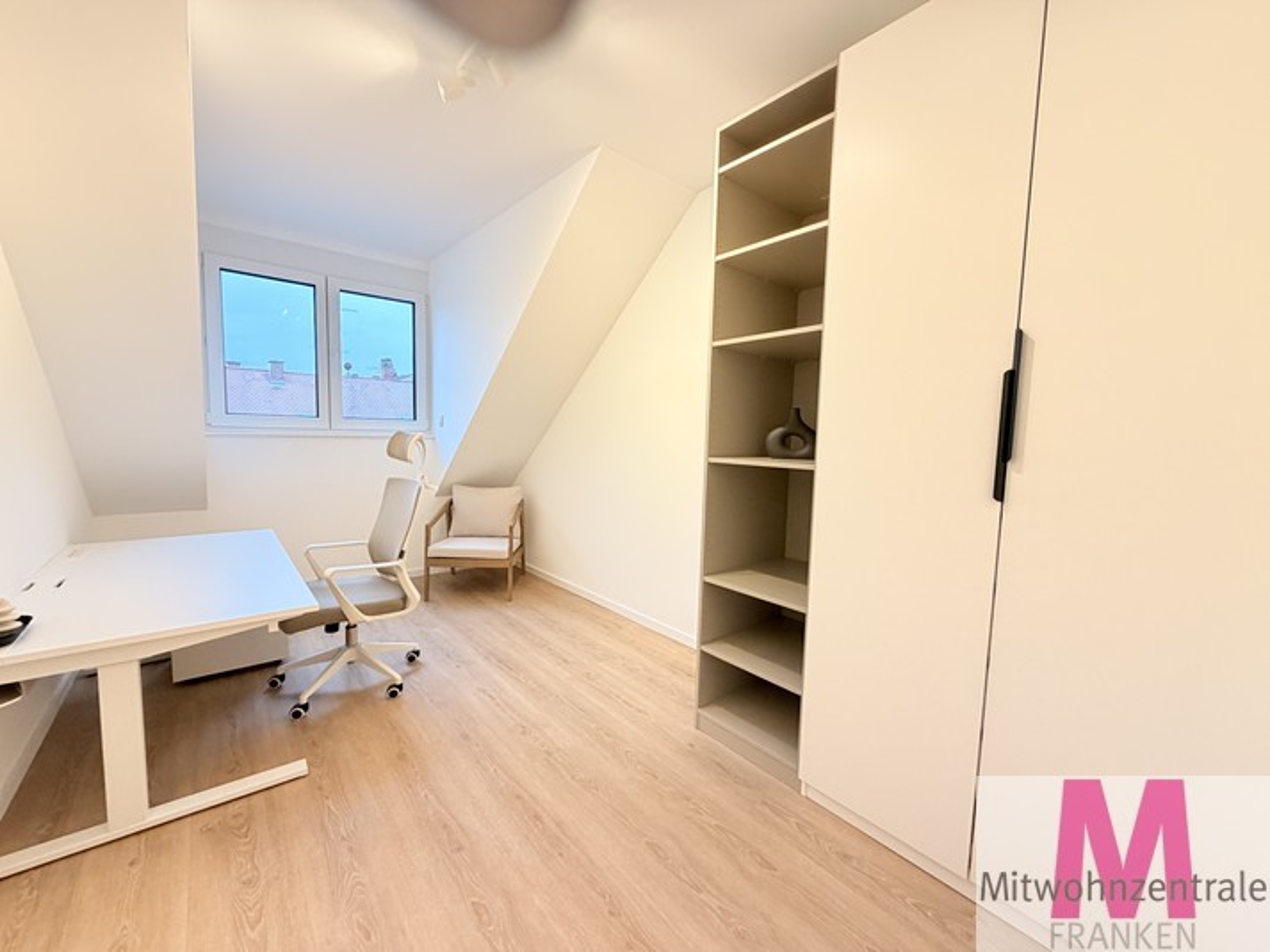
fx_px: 514
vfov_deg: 85.7
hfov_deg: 102.1
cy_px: 476
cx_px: 635
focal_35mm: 14
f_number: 2.2
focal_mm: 2.22
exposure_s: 1/50
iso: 320
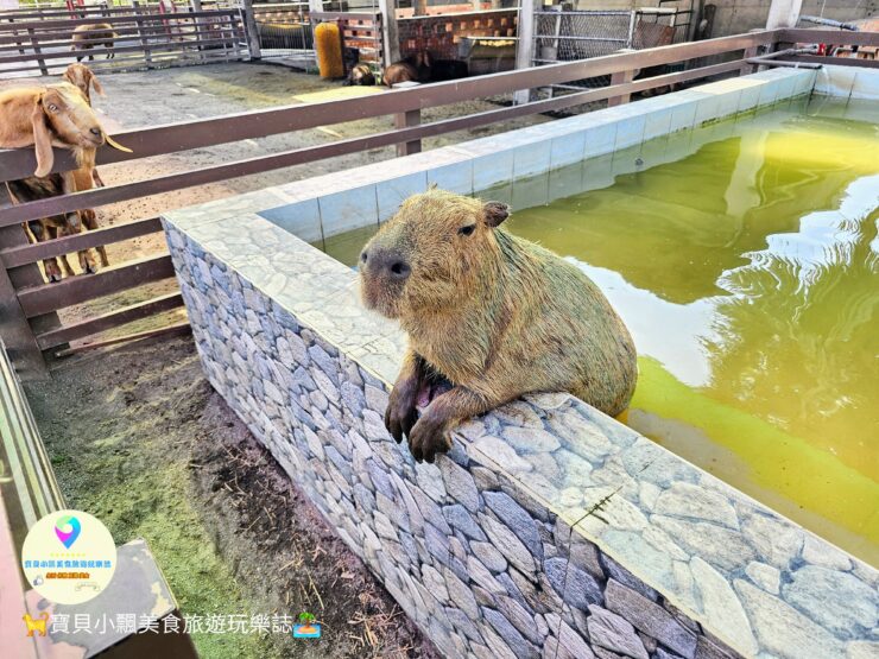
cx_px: 440
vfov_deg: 58.9
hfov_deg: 73.9
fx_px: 584
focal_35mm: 23
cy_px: 330
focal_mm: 6.3
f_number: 1.7
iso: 40
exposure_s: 1/208
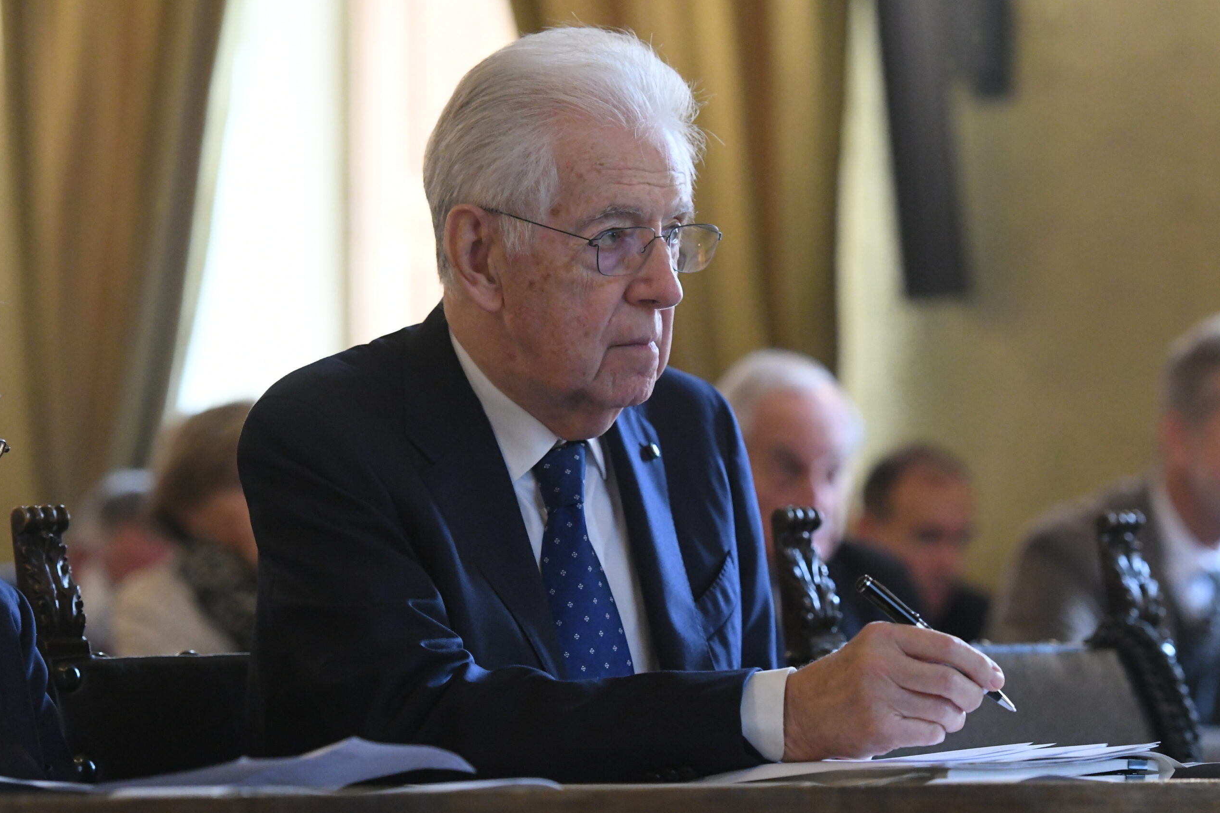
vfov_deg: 7.5
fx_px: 6235
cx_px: 610
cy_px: 408
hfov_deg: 11.2
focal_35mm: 184
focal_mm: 122
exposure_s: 1/160
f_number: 3.2
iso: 6400
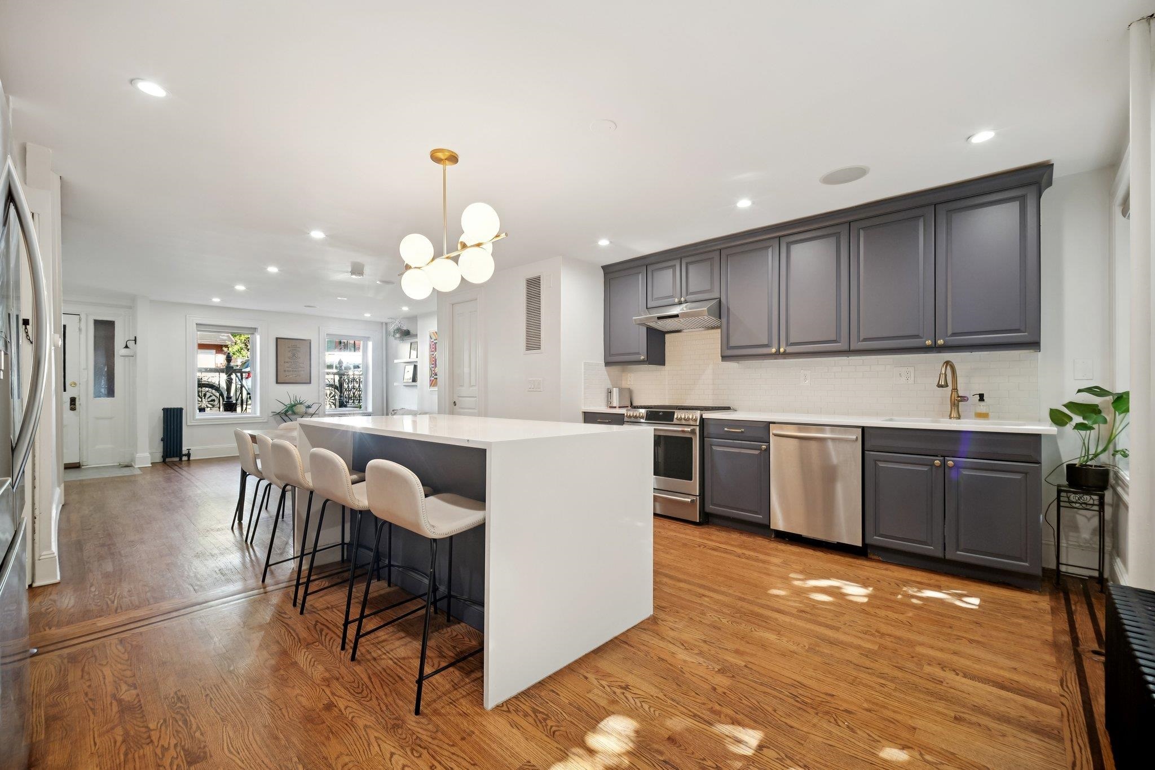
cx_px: 578
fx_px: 770
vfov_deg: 53.1
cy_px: 385
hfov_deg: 73.7
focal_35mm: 24
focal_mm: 24
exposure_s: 1/50
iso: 640
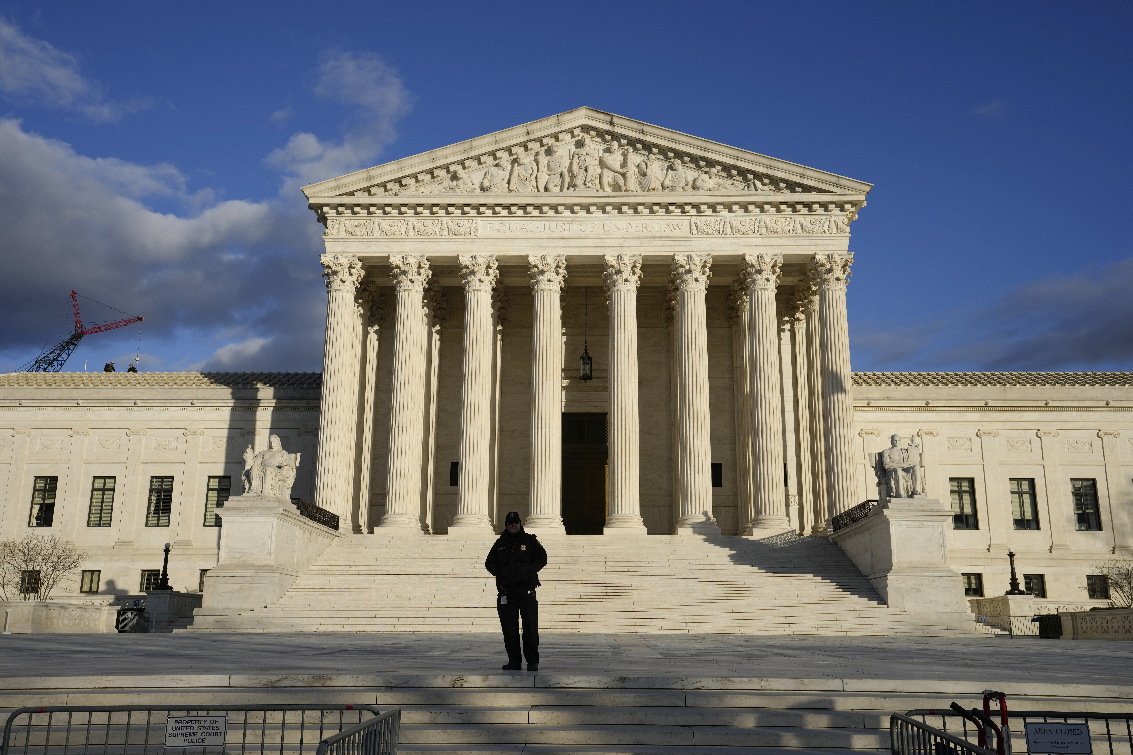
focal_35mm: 34
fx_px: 1070
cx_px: 566
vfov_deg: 38.9
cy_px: 378
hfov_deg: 55.8
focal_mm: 34
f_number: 8
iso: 200
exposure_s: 1/1000
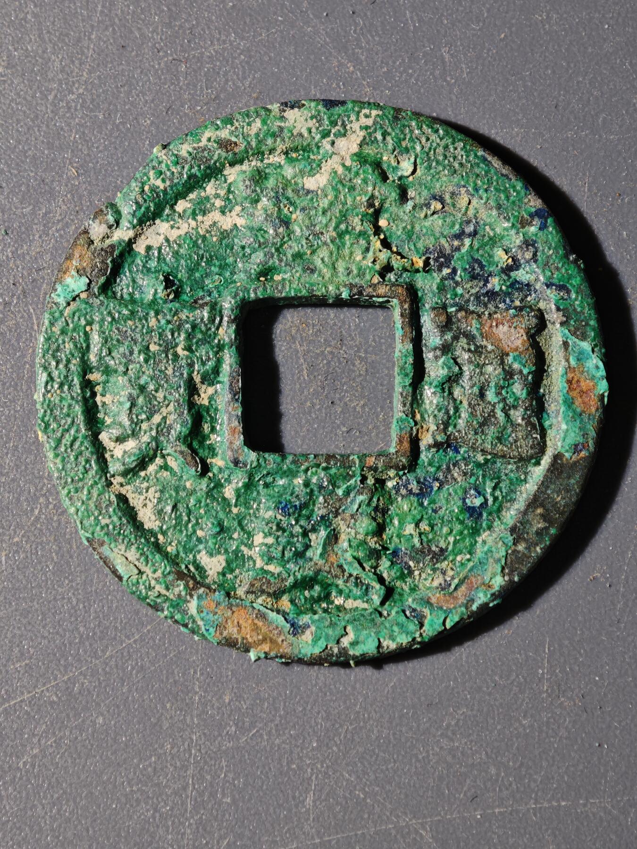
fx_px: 2257
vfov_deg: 21.3
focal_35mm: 92
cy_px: 424
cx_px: 318
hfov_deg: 16.1
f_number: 2
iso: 320
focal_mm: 9
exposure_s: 1/95.6
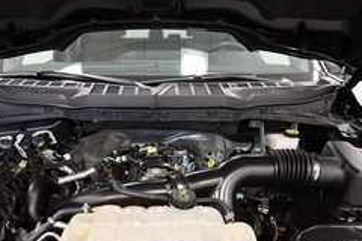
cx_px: 160
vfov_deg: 48.8
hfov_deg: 71.3
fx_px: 251
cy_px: 188
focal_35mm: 25
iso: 1100
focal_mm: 10
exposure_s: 1/125
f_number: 4.5
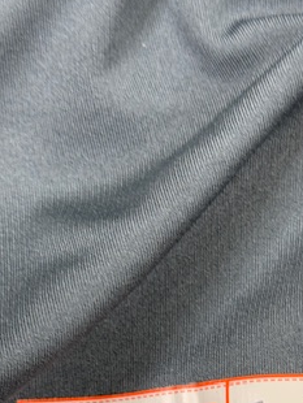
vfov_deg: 19.4
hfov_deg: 14.8
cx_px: 260
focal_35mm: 99
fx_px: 1154
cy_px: 382
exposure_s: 1/50
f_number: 1.78
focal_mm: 6.76
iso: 100
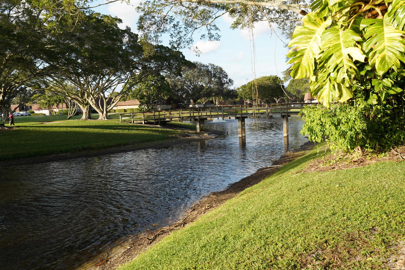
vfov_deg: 37.8
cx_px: 202
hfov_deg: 54.4
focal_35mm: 35
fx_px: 394
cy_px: 135
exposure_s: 1/60
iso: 100
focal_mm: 35
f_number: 9
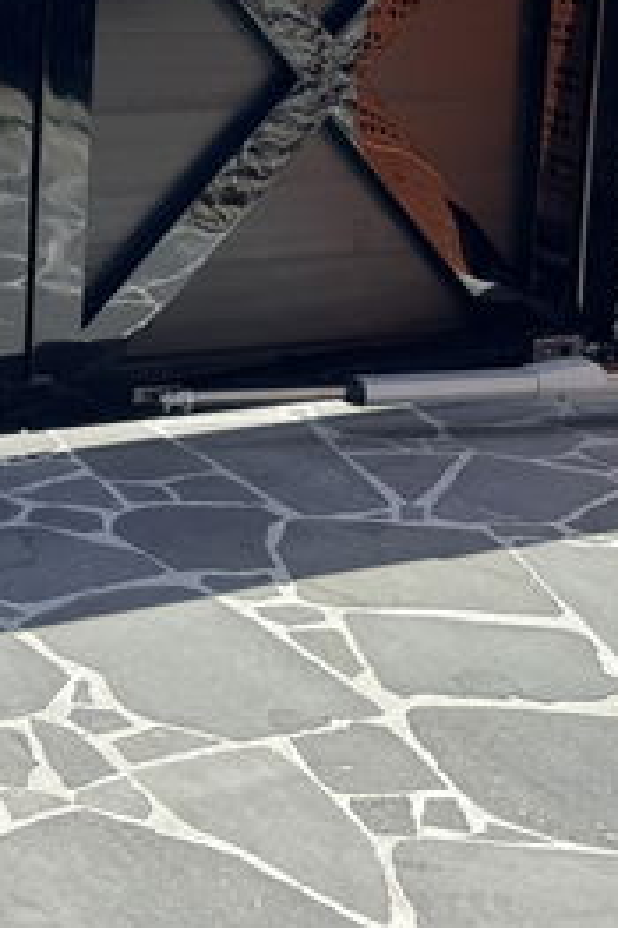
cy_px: -39
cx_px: -297
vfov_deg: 25.1
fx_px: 1959
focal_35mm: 76
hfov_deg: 16.4
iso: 80
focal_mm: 6.76
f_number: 1.78
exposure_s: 1/1637
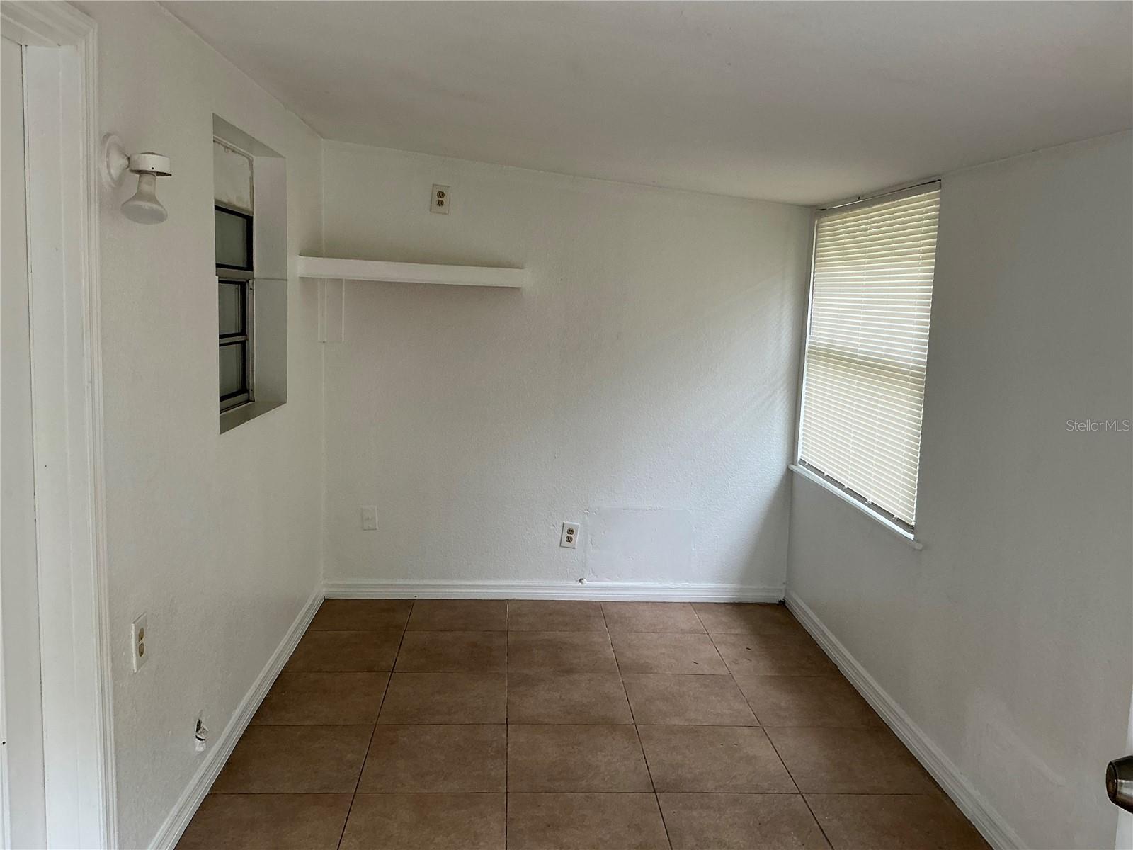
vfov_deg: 49.7
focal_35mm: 28
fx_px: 916
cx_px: 566
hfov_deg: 63.4
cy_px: 425
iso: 64
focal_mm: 3
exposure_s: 1/122
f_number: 1.8
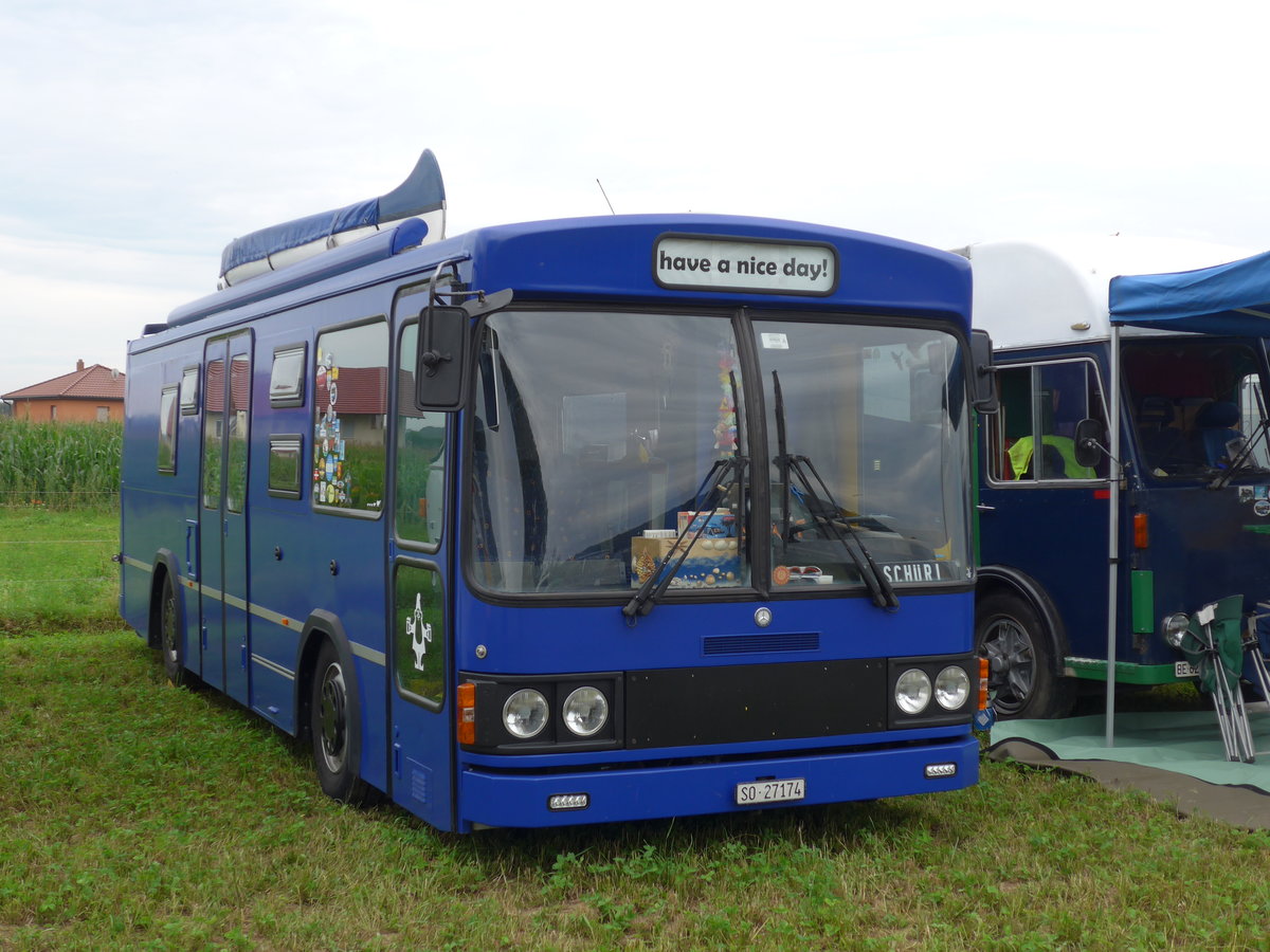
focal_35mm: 49
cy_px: 476
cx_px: 635
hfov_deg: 38.9
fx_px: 1798
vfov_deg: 29.7
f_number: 3.2
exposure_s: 1/250
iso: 80
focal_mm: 10.1
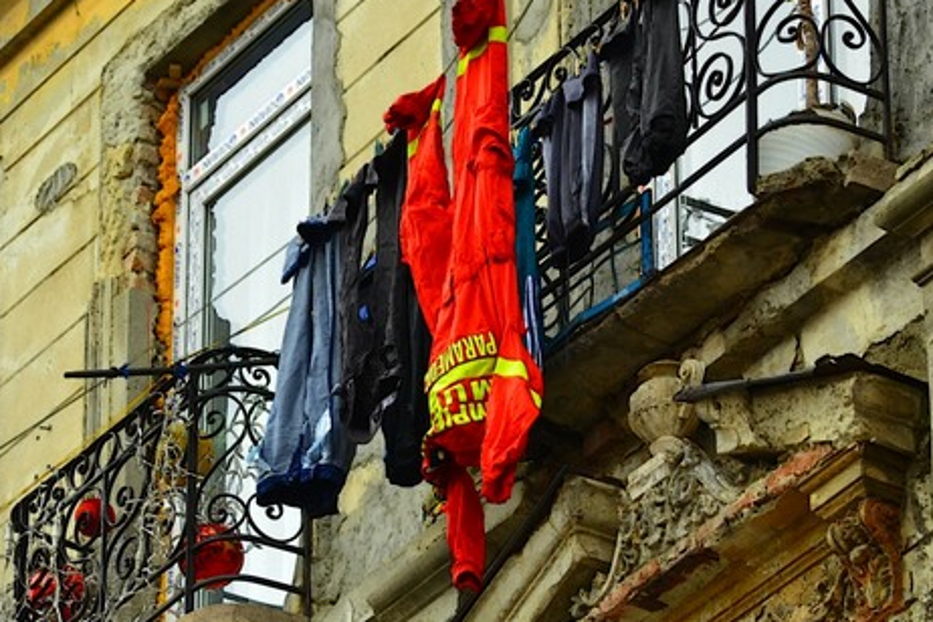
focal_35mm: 195
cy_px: 322
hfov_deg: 10.6
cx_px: 479
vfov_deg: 7.0
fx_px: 5050
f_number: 4.2
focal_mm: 75
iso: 140
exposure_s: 1/125
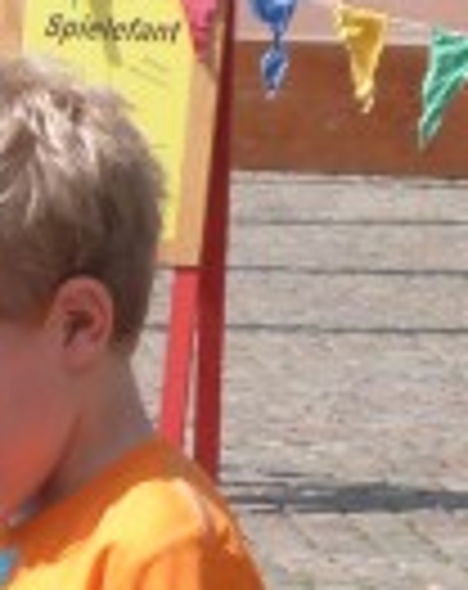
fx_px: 4888
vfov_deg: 6.7
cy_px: 1198
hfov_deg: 5.2
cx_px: -855
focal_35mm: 281
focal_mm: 8.5
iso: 100
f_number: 5.6
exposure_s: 1/320
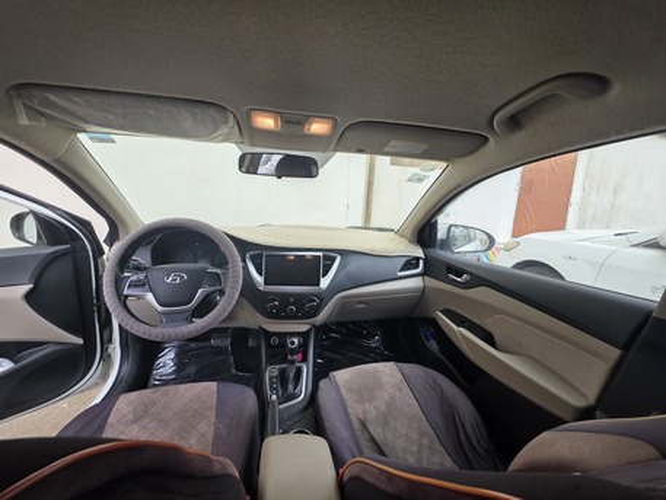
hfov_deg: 106.2
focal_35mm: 13
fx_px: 250
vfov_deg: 89.9
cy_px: 250
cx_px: 333
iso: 160
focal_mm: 2.2
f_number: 1.9
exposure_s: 1/359
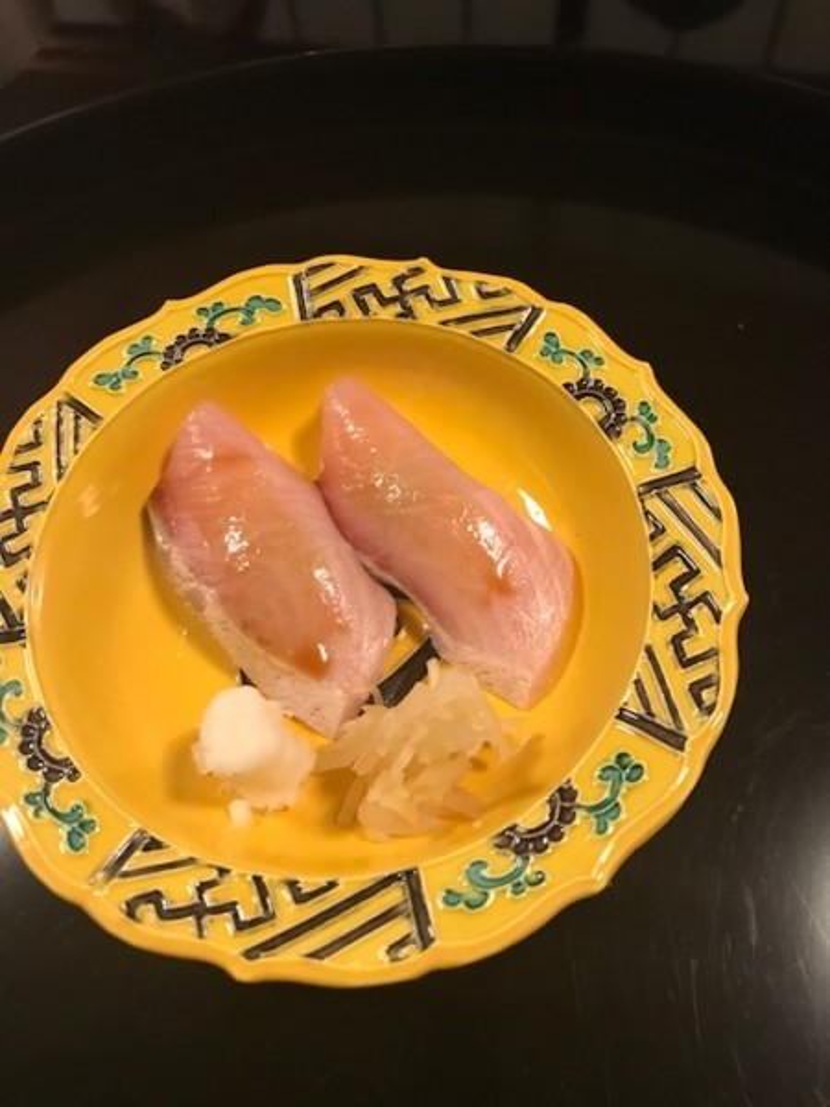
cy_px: 554
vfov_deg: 63.4
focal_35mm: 28
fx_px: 895
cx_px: 415
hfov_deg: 49.7
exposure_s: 1/7
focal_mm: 3.99
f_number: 1.8
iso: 80
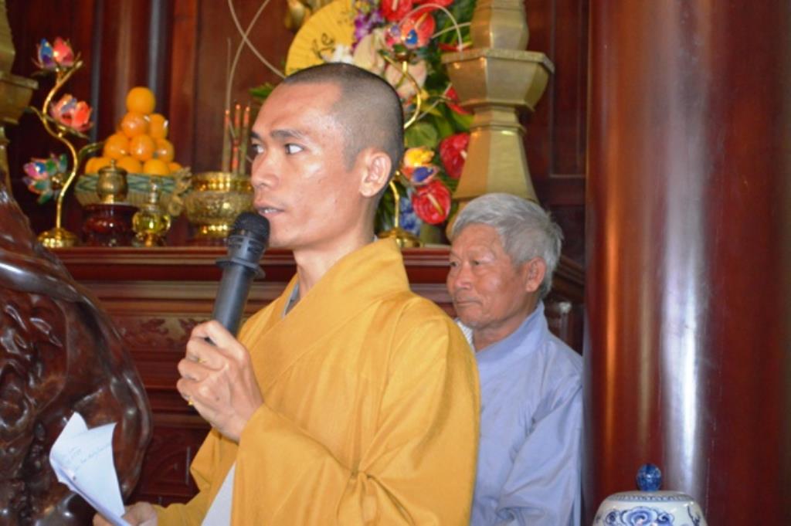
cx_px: 396
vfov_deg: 19.7
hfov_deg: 29.3
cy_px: 263
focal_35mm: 69
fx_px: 1515
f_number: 5.3
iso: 2800
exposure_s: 1/60
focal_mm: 46
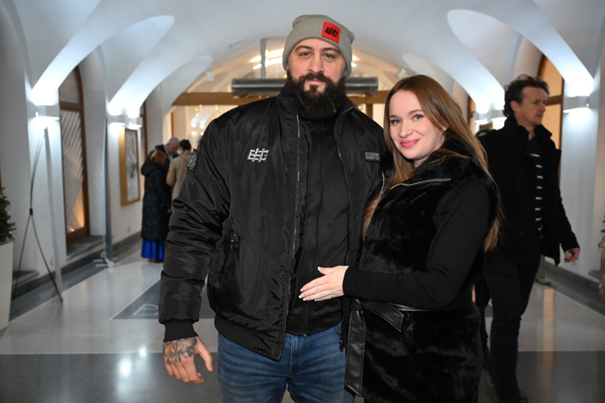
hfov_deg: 57.2
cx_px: 302
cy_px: 202
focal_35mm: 33
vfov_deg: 40.0
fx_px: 555
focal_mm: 33
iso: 2500
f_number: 5
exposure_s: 1/125
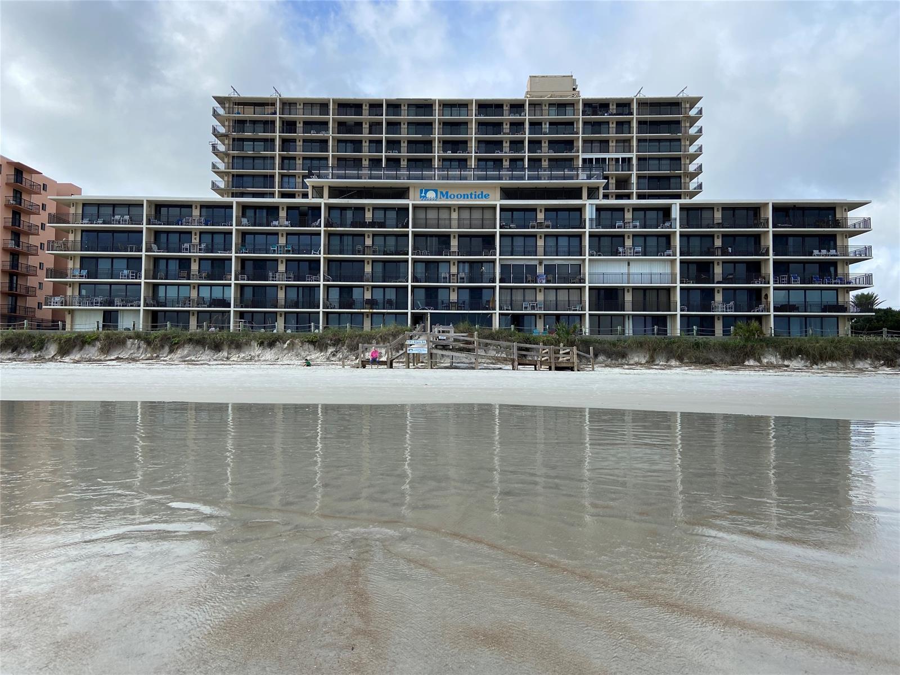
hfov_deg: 67.3
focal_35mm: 26
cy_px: 338
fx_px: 676
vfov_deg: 53.1
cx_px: 450
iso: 32
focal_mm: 4.25
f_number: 1.8
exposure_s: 1/2268
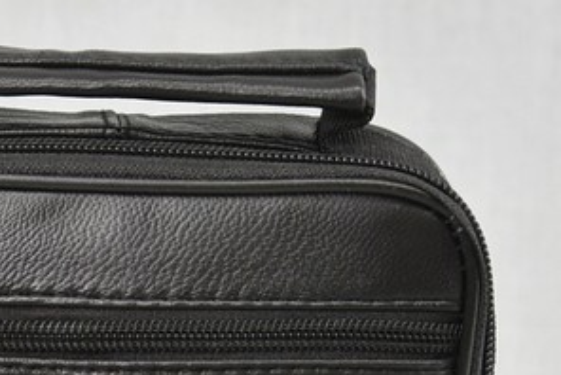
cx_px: 121
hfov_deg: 6.6
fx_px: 4851
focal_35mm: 311
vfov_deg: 4.4
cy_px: 553
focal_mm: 48
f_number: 5.3
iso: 100
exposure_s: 1/6
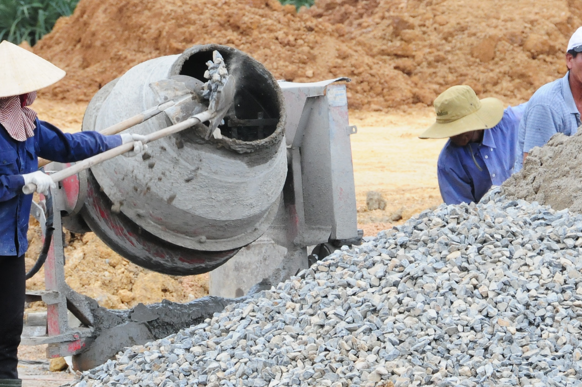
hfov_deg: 7.0
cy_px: 113
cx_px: 252
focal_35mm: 293
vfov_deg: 4.7
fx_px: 4732
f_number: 10
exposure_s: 1/250
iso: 800
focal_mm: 95
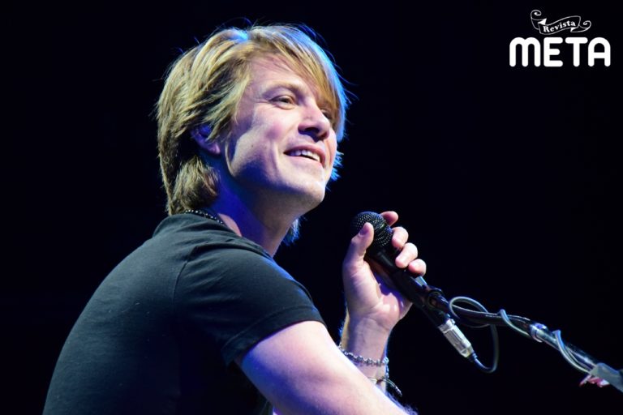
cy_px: 208
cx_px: 312
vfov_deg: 3.7
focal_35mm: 375
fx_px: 6489
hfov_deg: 5.5
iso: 1600
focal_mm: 250
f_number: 6.3
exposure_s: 1/250
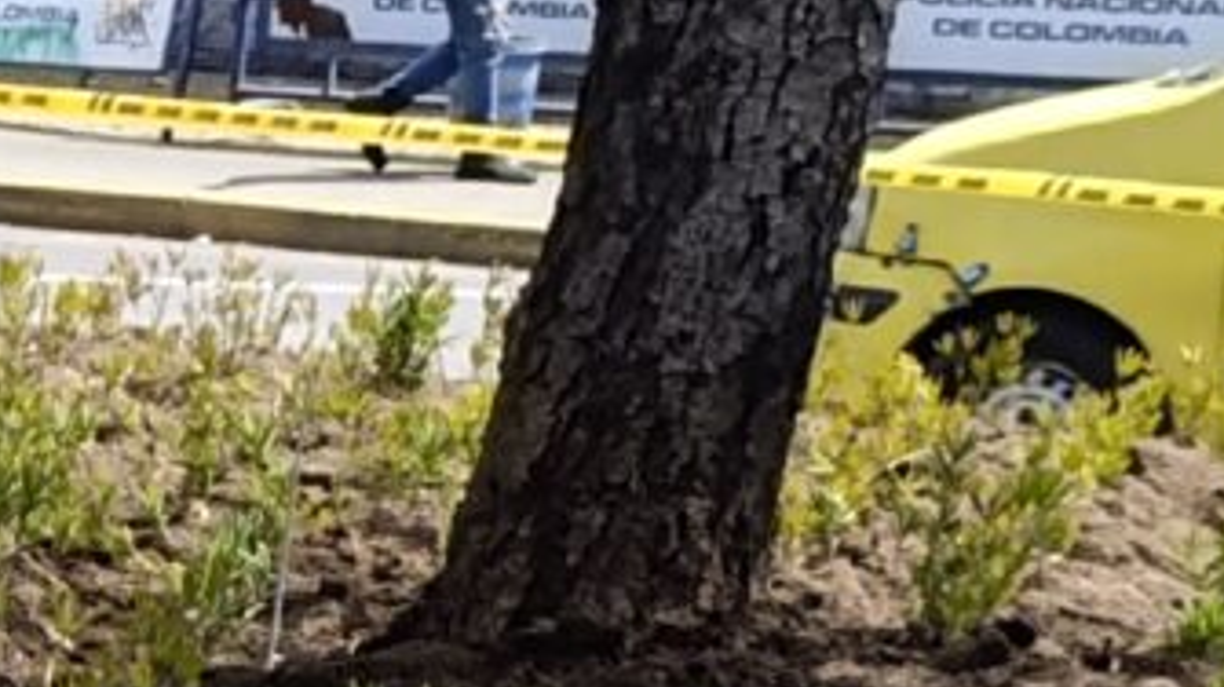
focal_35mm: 192
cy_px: 1027
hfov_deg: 9.6
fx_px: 6228
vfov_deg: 6.2
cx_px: -2006
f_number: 1.6
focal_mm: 6.14
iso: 50
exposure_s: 1/273
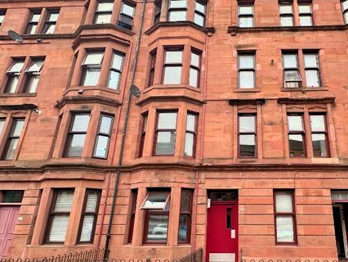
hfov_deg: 71.4
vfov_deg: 58.5
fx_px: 231
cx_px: 236
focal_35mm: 23
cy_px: 155
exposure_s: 1/199
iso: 40
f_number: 2.2
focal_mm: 2.22
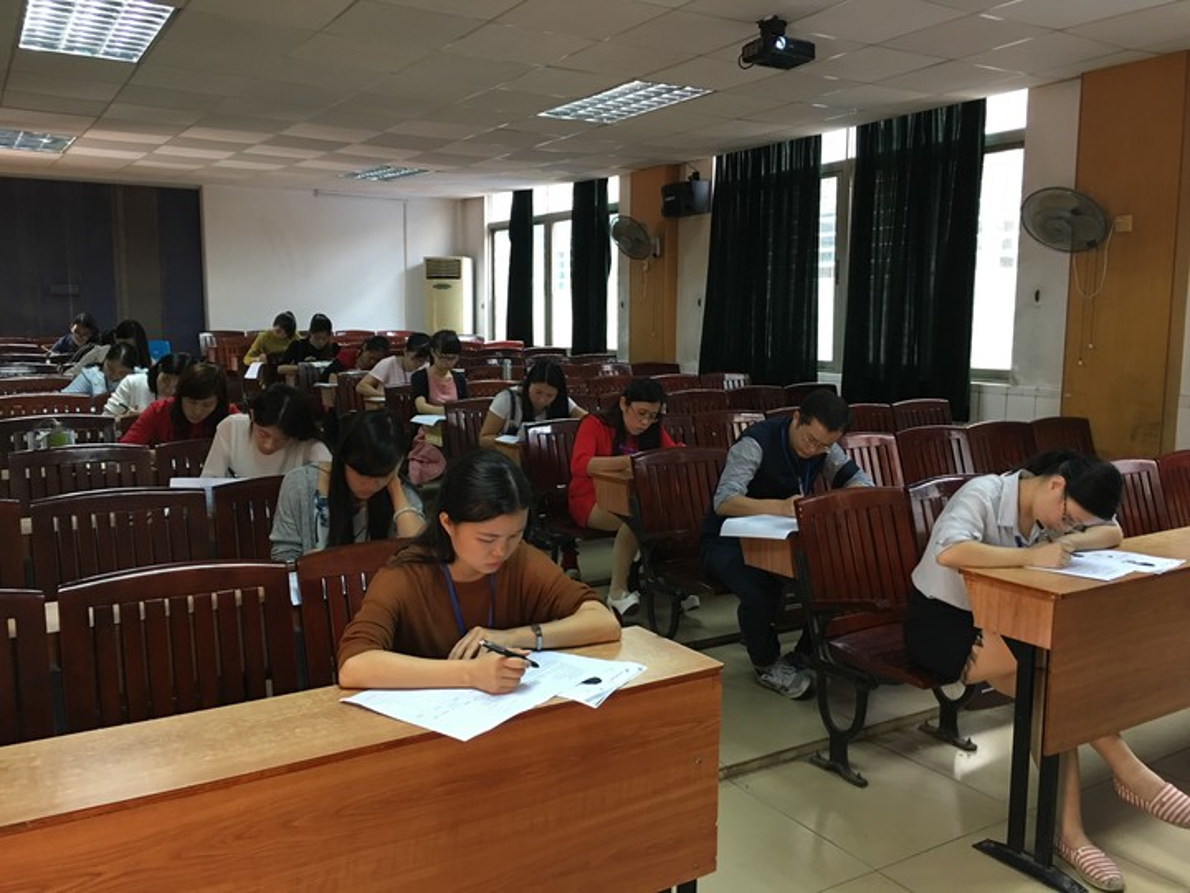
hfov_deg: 61.7
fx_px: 997
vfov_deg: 48.2
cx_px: 595
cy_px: 446
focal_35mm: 29
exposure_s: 1/17
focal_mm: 4.15
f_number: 2.2
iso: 80
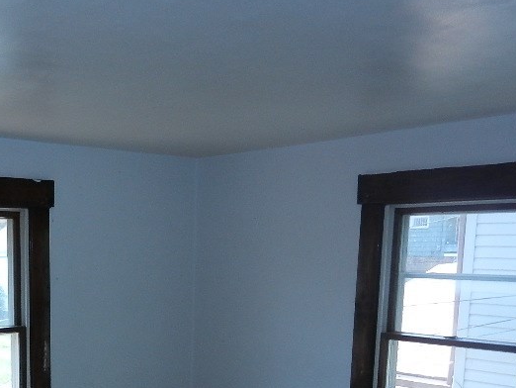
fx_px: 731
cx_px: 101
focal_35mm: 49
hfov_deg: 37.5
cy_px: 375
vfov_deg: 28.2
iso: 160
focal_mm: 4.5
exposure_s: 1/160
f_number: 3.5
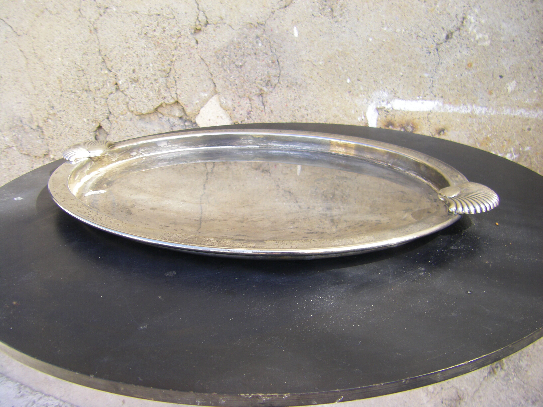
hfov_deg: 49.0
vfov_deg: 37.7
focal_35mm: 38
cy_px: 204
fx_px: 596
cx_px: 272
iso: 64
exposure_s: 1/100
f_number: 3.5
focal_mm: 6.3
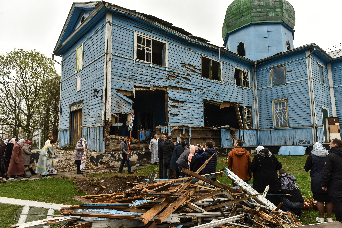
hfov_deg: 73.7
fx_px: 228
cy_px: 114
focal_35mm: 24
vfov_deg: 53.2
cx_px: 171
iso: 800
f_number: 6.3
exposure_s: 1/400
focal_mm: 24
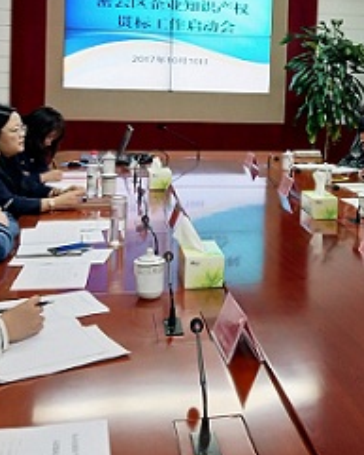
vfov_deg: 32.7
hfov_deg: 26.4
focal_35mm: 56
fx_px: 754
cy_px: 94
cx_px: 315
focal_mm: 3.88
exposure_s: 1/50
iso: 160
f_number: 2
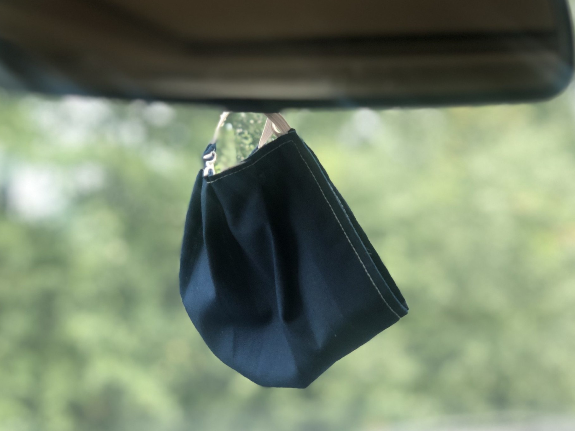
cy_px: 181
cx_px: 270
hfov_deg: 29.8
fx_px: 1080
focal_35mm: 65
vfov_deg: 22.6
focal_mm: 6
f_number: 2.4
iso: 32
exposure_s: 1/60
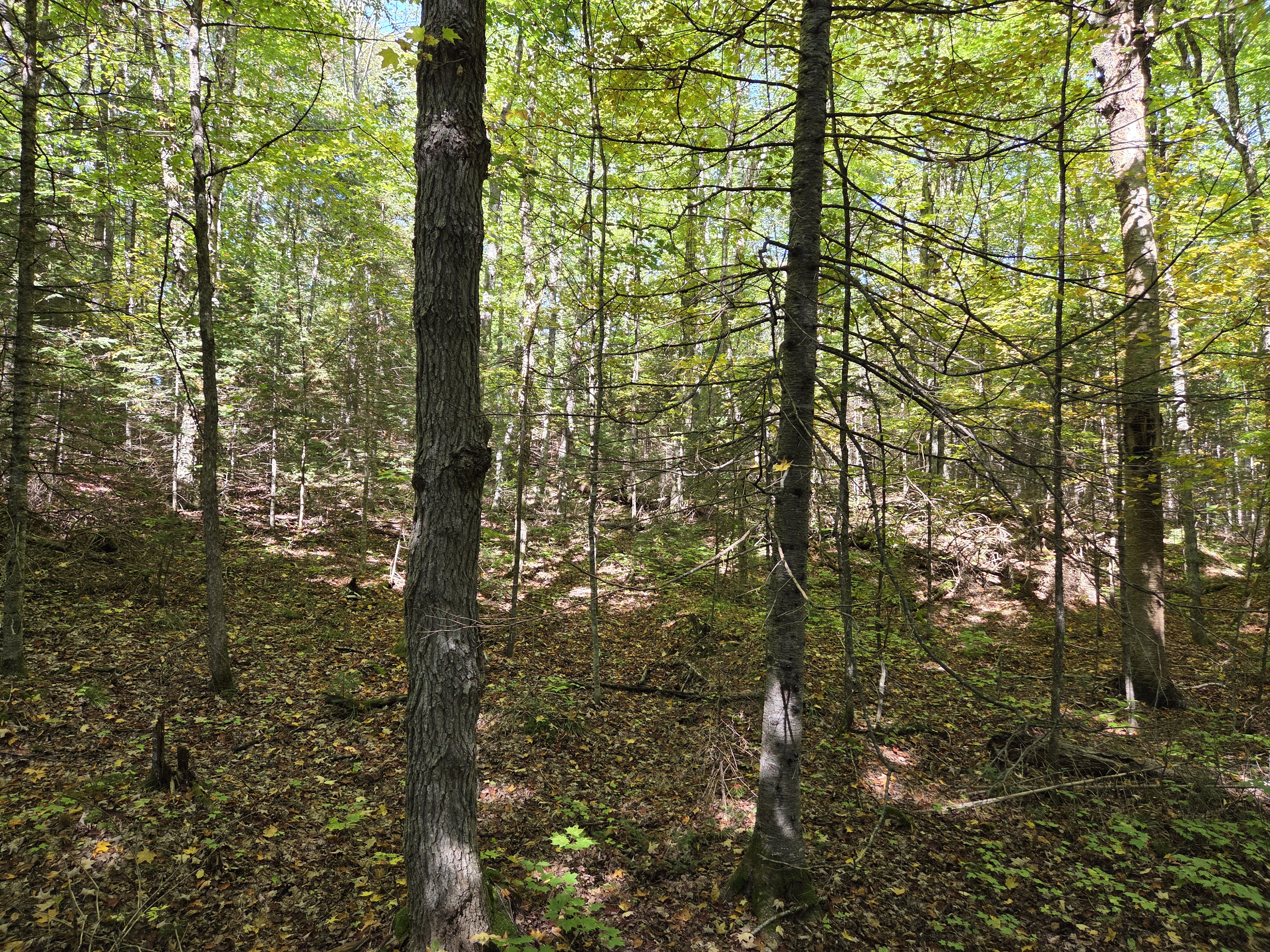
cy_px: 476
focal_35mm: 23
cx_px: 635
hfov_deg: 73.9
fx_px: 844
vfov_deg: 58.9
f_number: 1.8
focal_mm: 5.4
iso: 100
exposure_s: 1/180
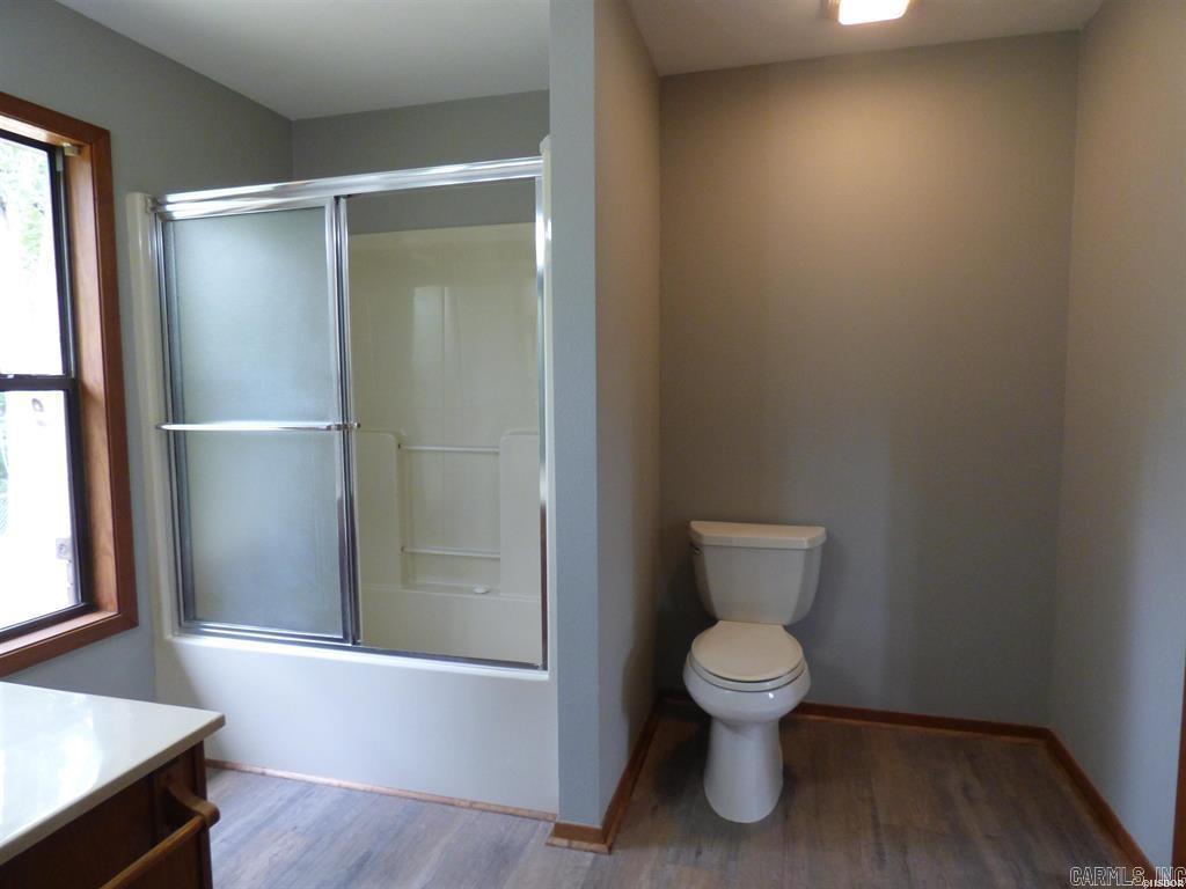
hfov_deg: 81.7
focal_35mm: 20
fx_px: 685
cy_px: 444
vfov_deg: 66.0
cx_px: 593
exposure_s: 1/60
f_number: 2.8
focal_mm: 3.58
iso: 400
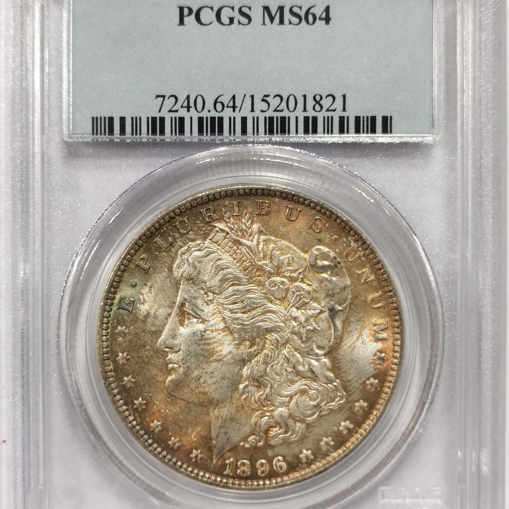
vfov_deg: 26.9
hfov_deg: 26.9
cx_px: 256
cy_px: 241
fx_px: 1065
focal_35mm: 64
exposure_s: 1/100
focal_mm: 5.56
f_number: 16
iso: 125
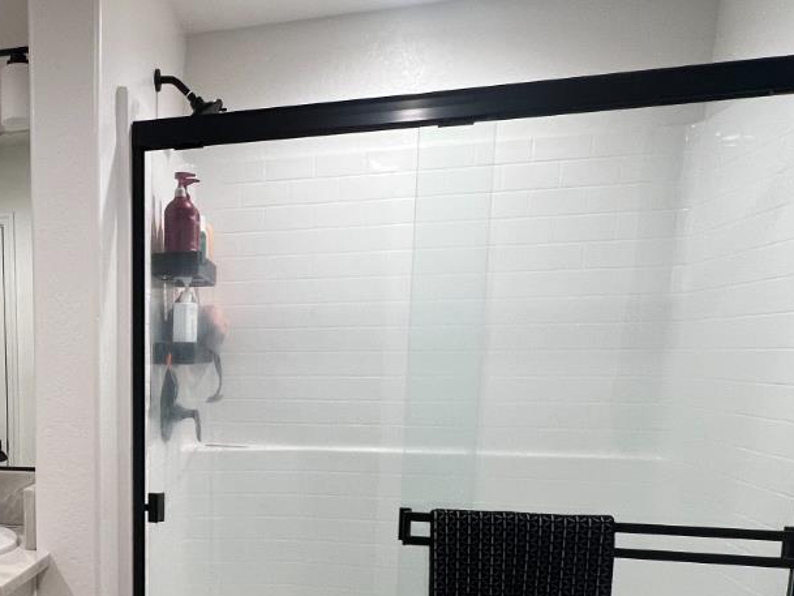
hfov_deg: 50.6
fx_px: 734
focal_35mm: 32
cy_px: 462
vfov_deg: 42.5
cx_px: 86
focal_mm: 1.57
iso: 125
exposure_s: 1/60
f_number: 1.8
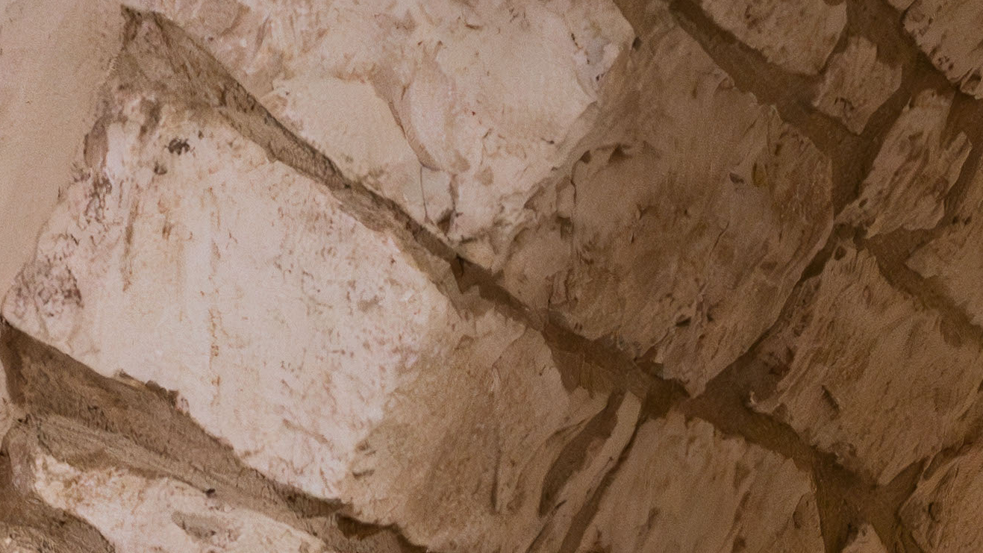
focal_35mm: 199
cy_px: 1675
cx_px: 718
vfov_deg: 5.7
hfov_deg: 10.8
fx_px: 5187
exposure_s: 1/40
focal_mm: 43
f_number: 9
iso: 1250
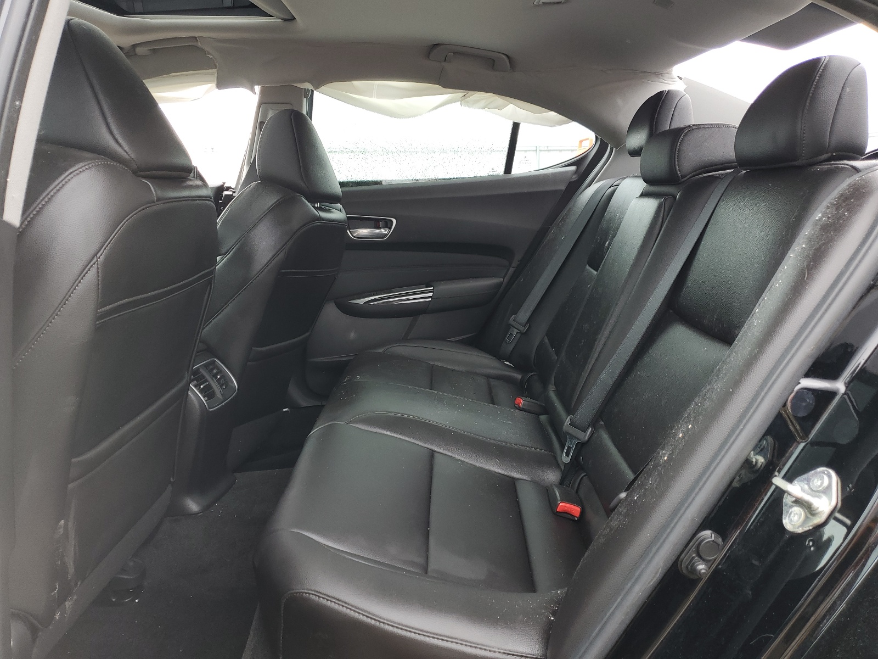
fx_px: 659
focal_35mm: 26
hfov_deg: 67.3
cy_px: 330
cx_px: 439
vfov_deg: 53.1
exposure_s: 1/167
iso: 50
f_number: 1.5
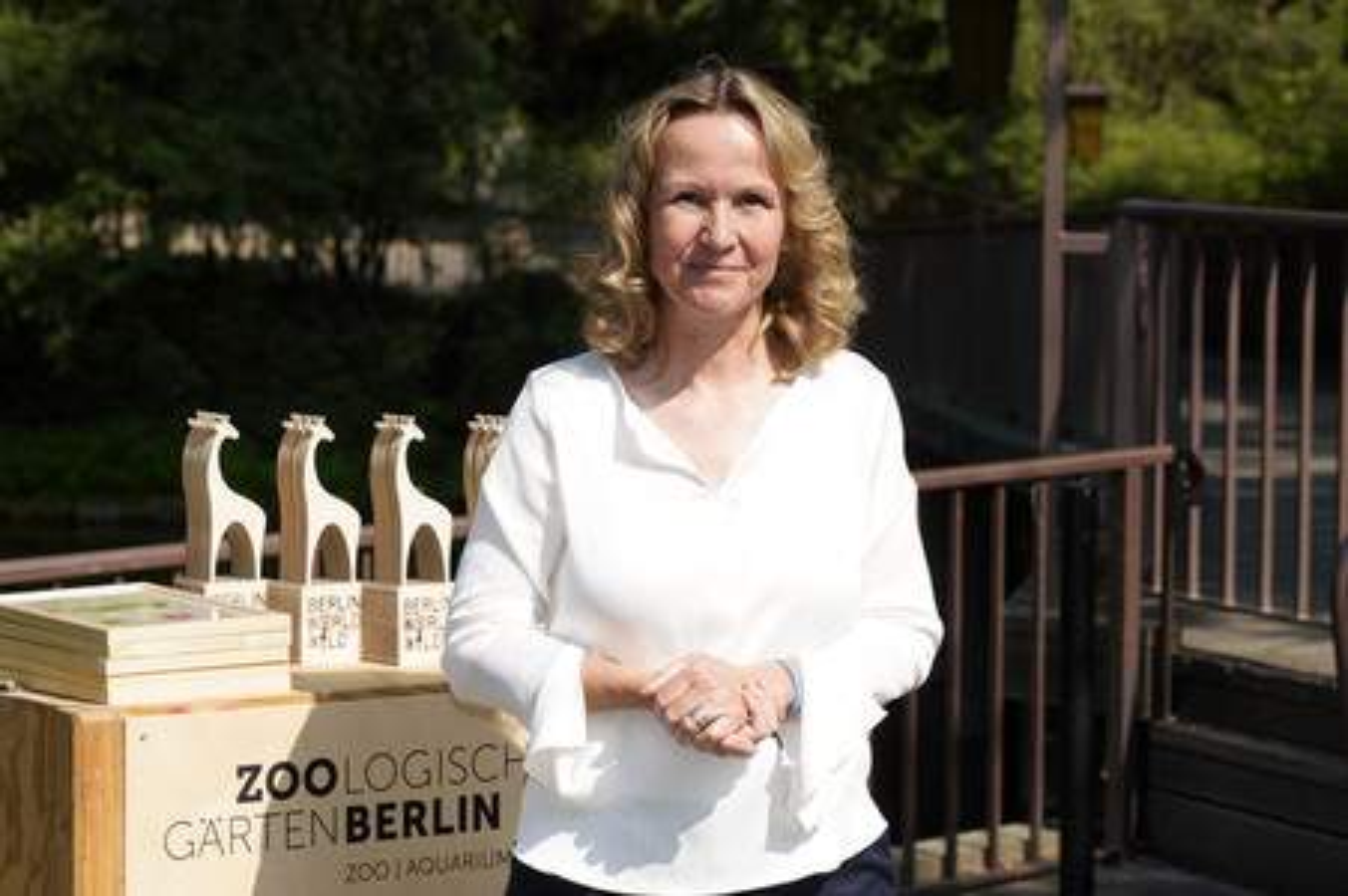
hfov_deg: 19.1
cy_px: 448
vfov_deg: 12.8
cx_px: 674
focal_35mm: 107
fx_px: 4004
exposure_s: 1/250
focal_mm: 107
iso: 100
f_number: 8
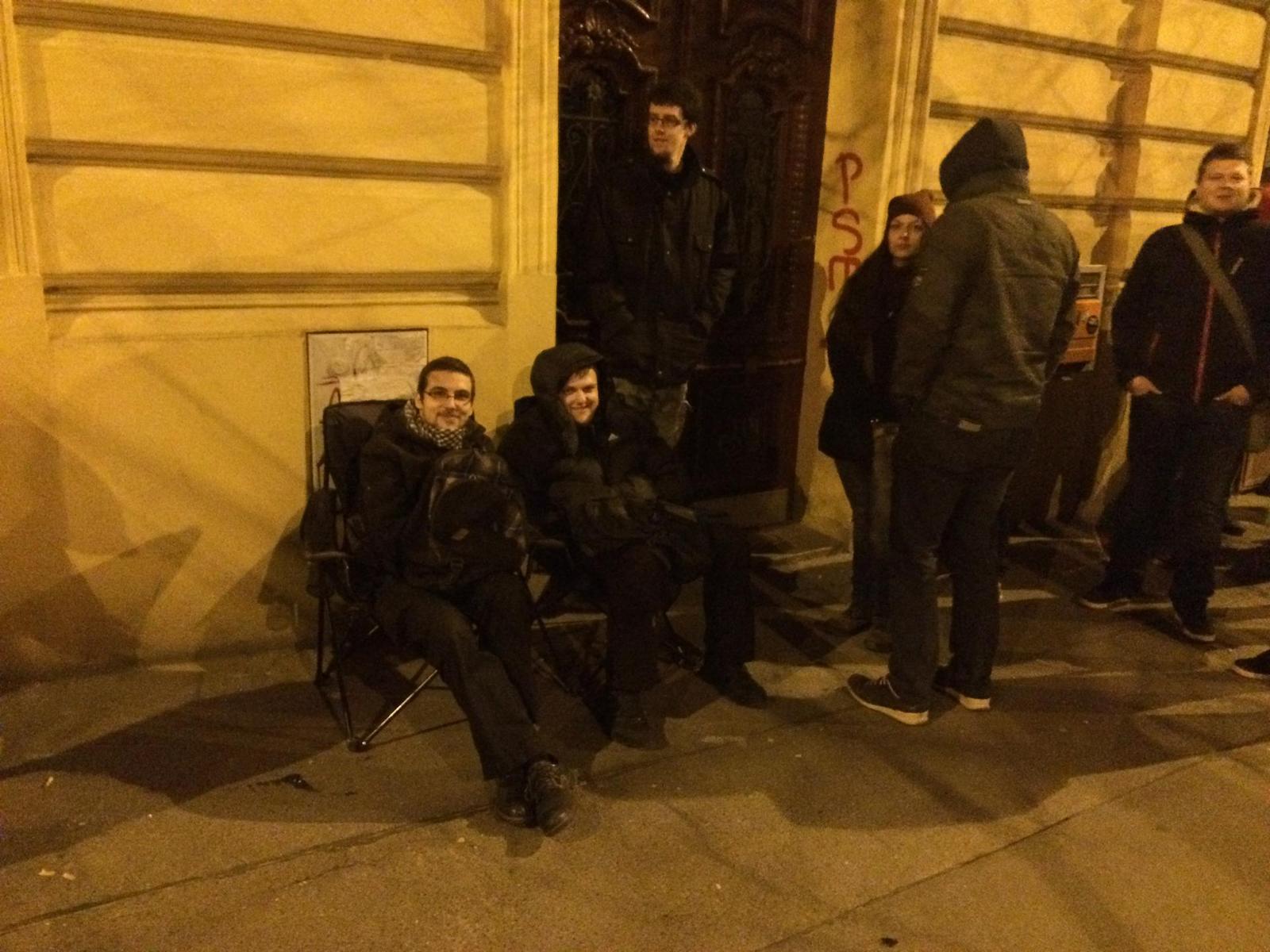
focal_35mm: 29
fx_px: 1064
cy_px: 476
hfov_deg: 61.7
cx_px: 635
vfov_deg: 48.2
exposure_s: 1/17
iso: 1600
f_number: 2.2
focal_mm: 4.15
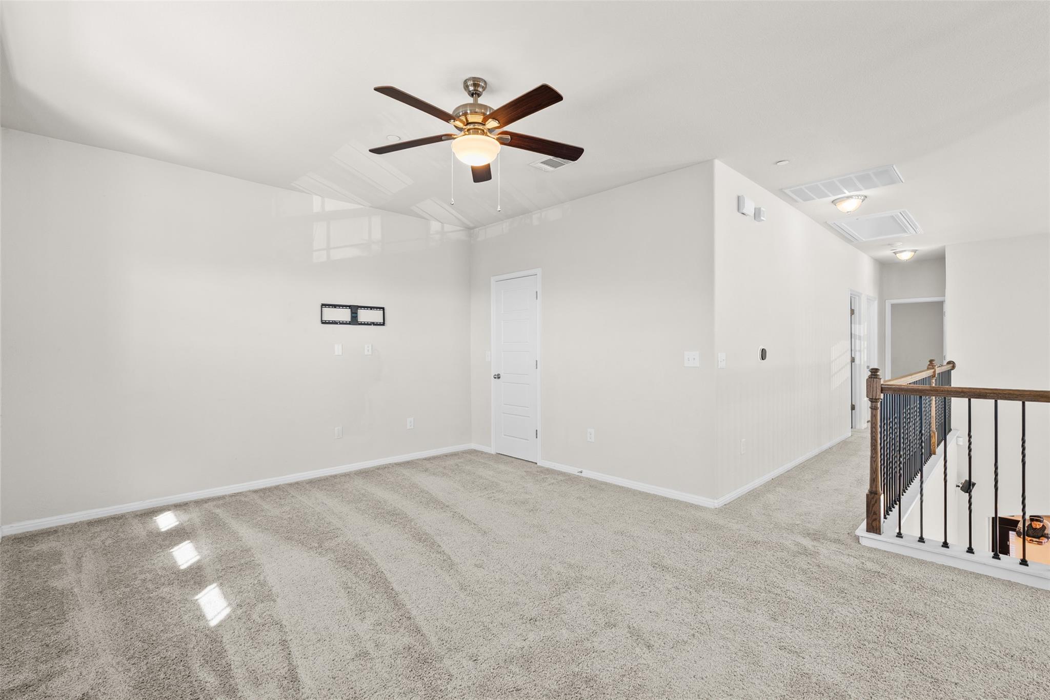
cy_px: 350
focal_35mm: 16
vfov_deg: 73.7
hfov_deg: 96.7
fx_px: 467
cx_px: 525
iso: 320
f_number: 9
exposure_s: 1/1.25
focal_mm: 16
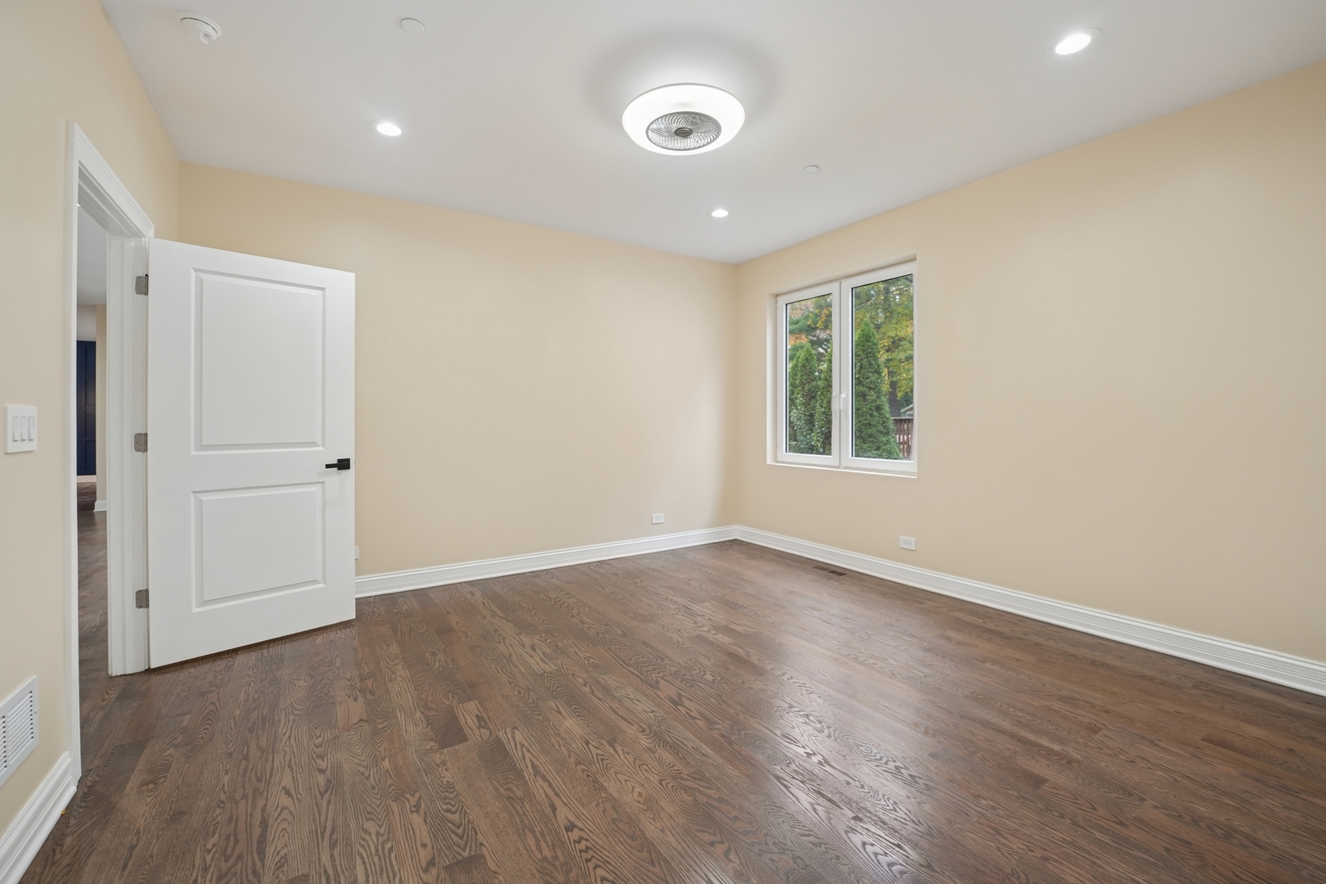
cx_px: 663
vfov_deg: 81.2
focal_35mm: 14
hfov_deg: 104.3
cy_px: 442
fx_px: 516
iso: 400
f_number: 4
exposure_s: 1/60
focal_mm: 14
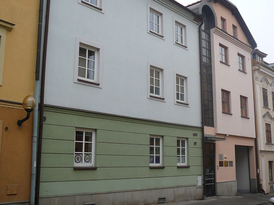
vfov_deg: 34.3
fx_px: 332
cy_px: 102
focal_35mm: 42
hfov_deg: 44.8
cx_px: 137
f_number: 2.8
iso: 80
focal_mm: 5.2
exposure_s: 1/200
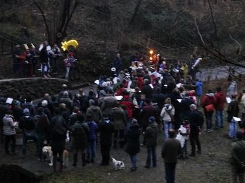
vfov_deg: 16.6
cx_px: 114
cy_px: 80
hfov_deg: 22.0
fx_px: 630
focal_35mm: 89
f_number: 4.8
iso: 1600
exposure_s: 1/8
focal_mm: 28
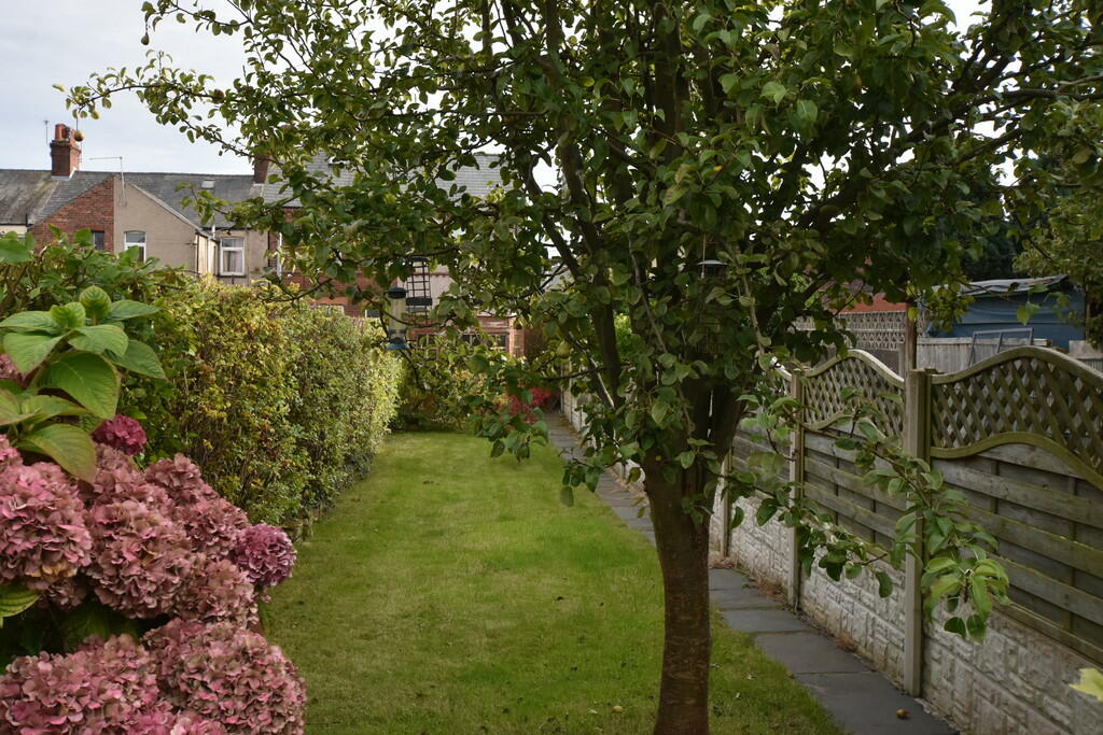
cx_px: 552
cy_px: 368
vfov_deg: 36.9
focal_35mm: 36
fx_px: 1103
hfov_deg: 53.1
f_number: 8
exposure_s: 1/500
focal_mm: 24
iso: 640
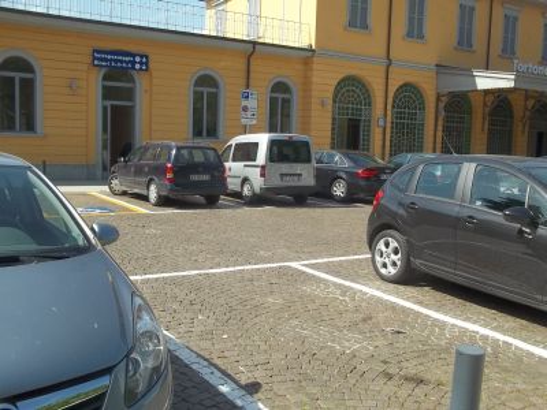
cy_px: 205
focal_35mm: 36
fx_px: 569
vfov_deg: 39.7
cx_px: 274
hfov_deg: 51.4
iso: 64
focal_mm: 6.5
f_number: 8
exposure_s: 1/125
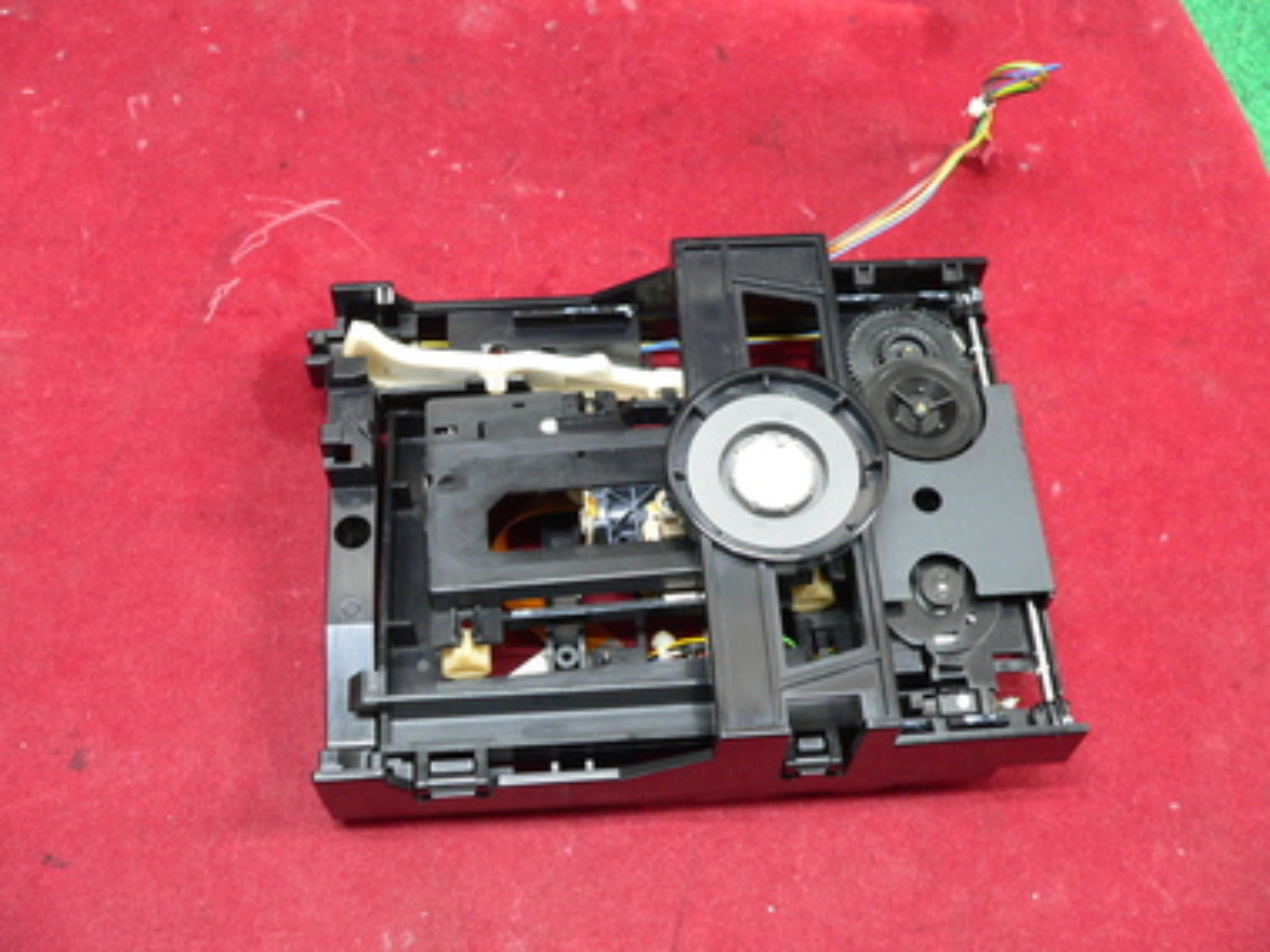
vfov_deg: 36.0
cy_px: 476
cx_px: 635
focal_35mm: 40
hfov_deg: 46.8
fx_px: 1468
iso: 200
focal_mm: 6.7
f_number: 2.8
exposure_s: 1/5
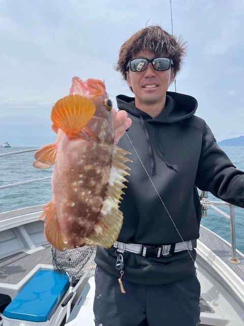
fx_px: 244
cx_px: 122
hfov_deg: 53.1
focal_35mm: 26
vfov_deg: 67.3
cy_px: 163
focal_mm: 4.2
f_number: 1.6
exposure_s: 1/3040
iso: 32
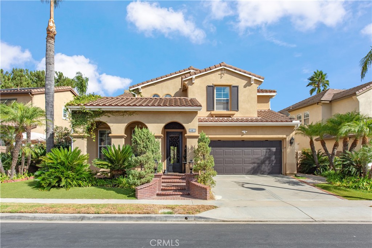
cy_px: 124
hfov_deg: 73.7
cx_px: 186
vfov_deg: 53.1
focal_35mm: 24
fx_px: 248
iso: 200
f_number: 10
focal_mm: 24
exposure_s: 1/400
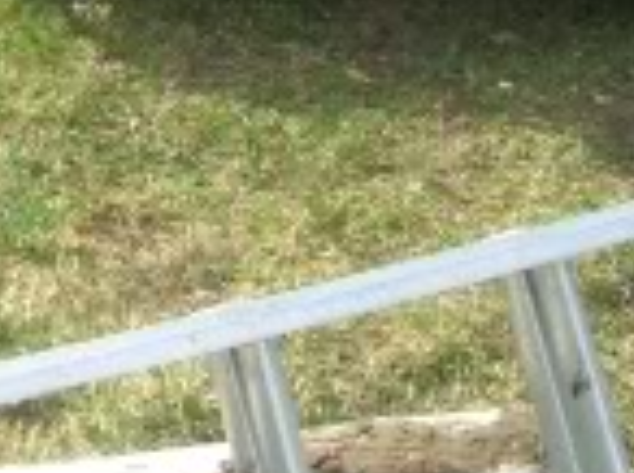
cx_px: -13
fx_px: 1755
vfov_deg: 14.9
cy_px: -61
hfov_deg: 19.8
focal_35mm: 96
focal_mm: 5.8
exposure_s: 1/200
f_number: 4.3
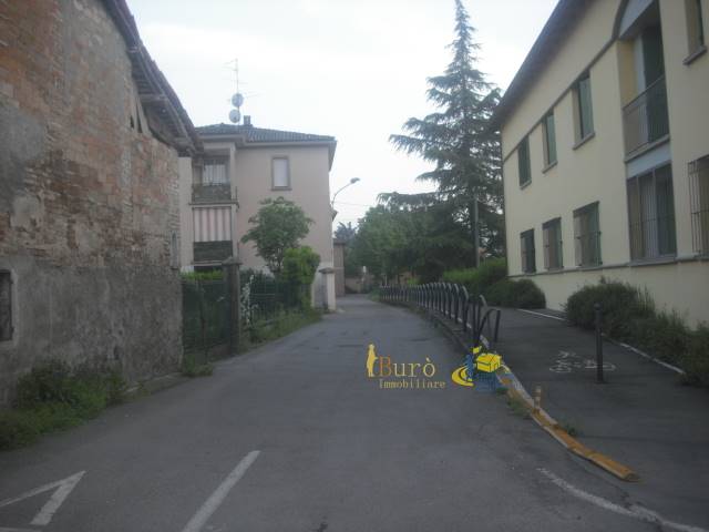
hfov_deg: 49.0
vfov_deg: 37.7
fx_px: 778
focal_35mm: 38
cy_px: 266
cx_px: 354
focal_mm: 6.2
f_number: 2.8
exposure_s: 1/160
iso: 100
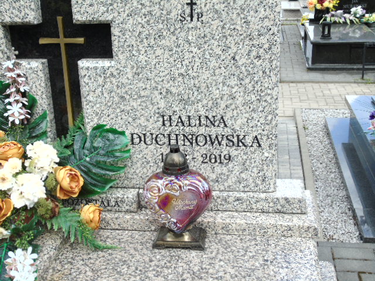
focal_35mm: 46
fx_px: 498
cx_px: 188
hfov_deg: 41.2
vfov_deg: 31.5
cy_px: 140
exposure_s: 1/250
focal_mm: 8.2
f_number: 4.1
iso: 80
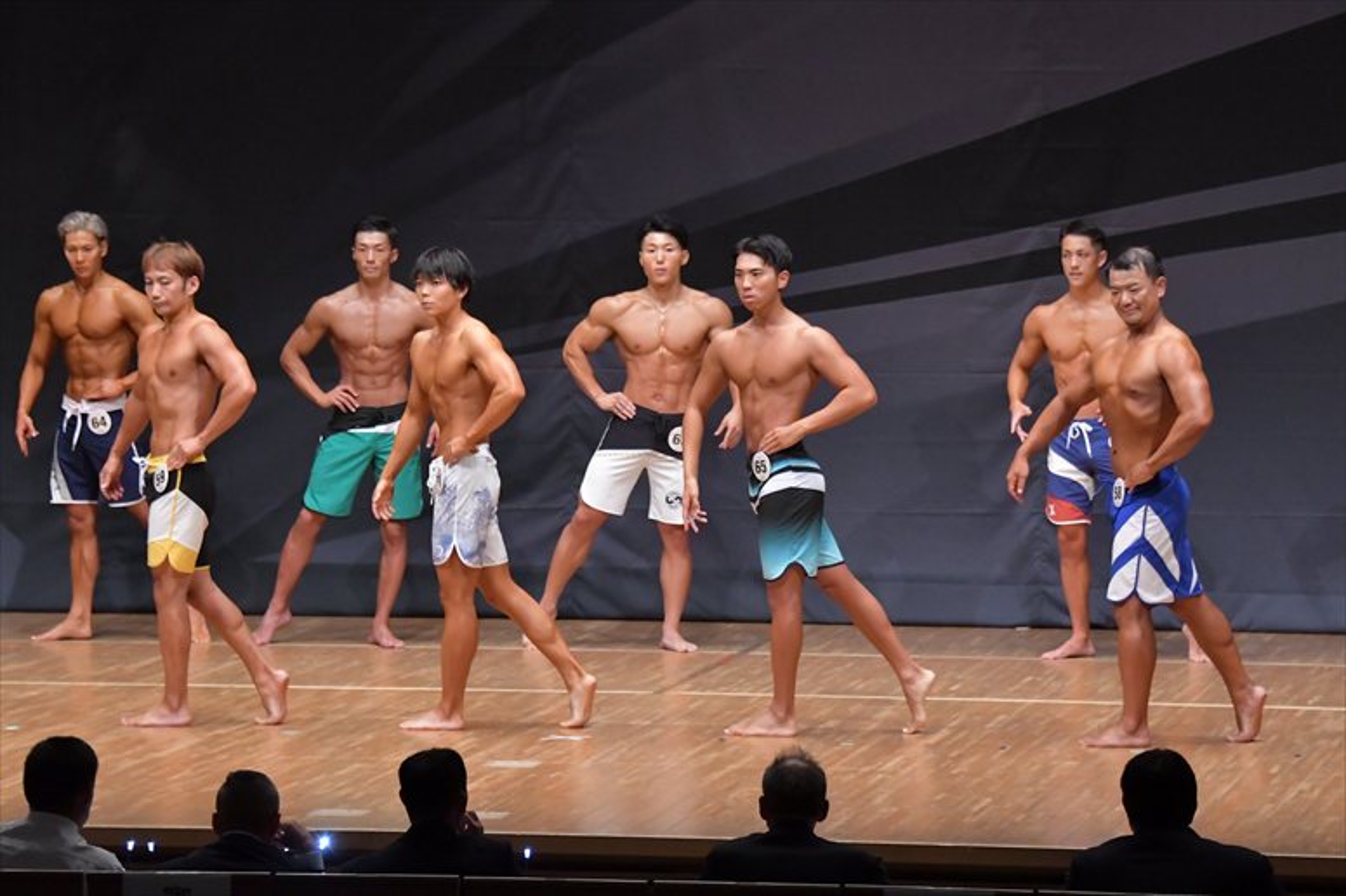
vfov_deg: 7.9
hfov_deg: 11.8
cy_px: 448
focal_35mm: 174
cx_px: 673
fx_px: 6503
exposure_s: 1/400
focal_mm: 116
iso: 6400
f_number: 5.6
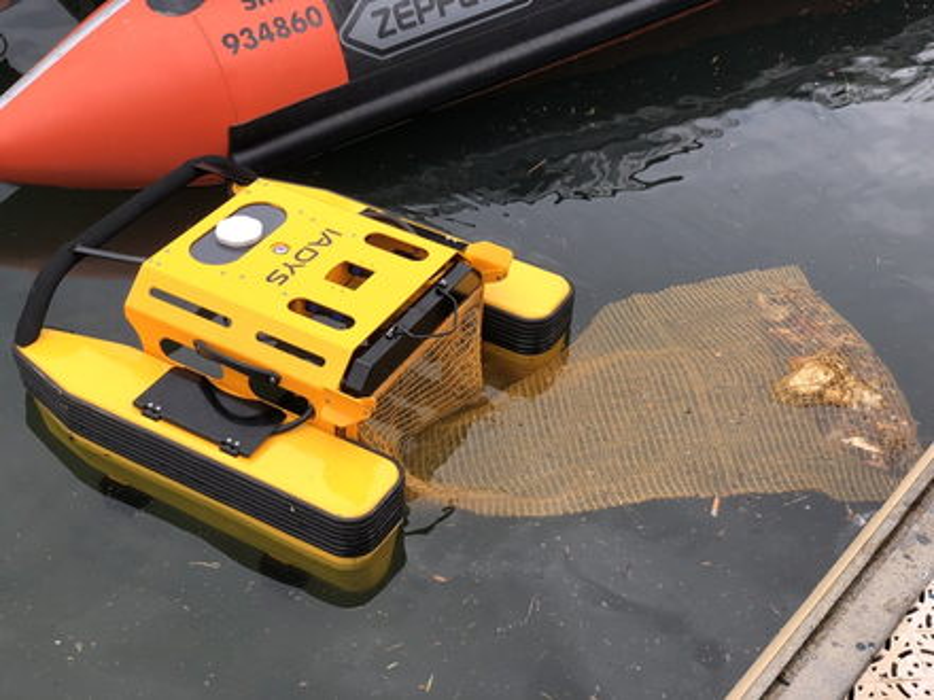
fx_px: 1403
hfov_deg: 36.8
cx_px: 467
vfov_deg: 28.0
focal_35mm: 52
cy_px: 350
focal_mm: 6
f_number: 2.4
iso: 16
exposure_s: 1/159
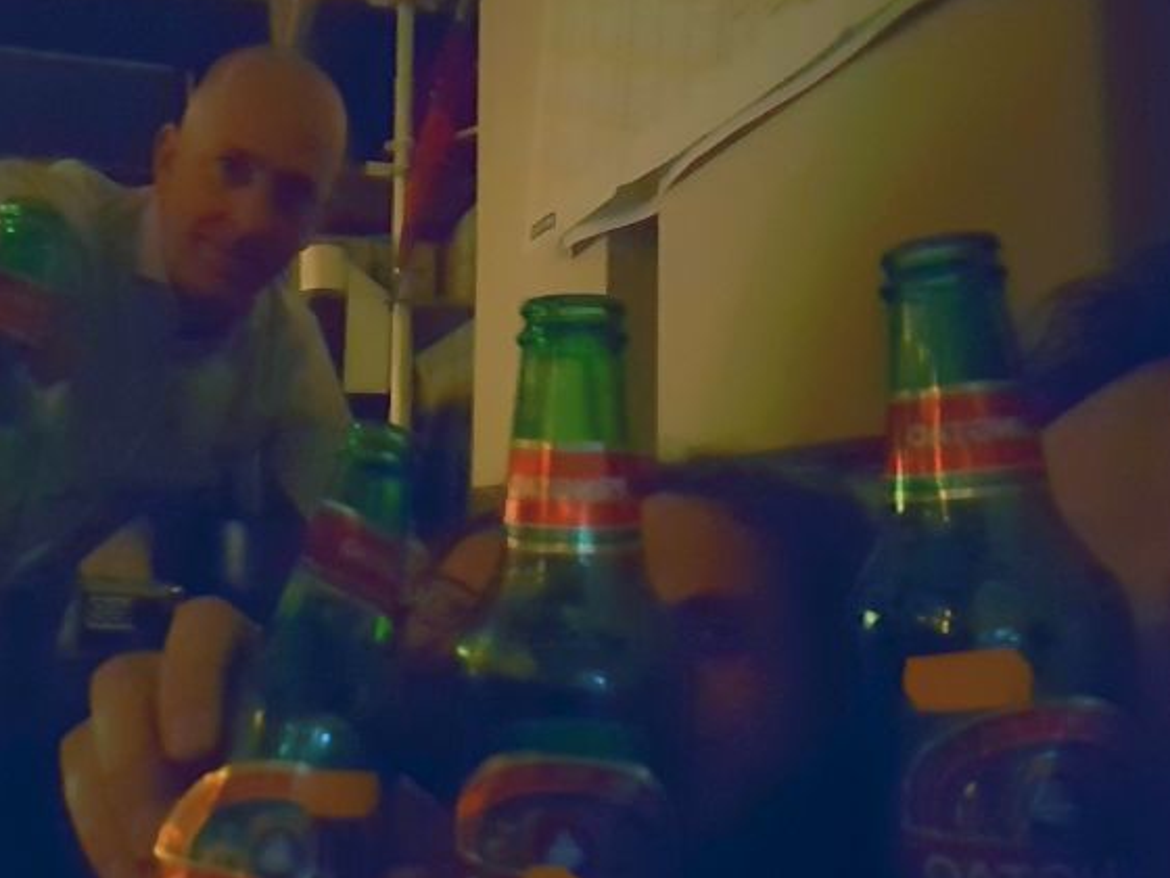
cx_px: 432
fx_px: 1014
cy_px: 475
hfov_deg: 59.1
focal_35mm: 30
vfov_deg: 46.8
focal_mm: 2.1
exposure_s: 1/13
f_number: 1.7
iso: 1250
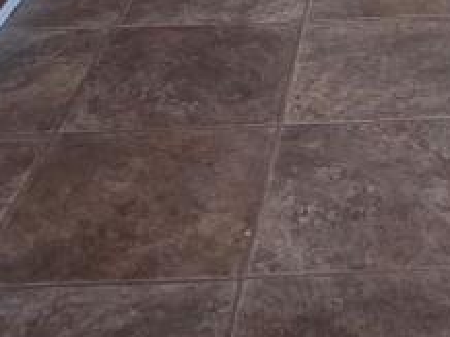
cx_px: 479
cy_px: -424
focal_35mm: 86
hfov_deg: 21.7
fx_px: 1117
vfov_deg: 13.5
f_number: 1.9
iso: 160
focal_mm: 2.2
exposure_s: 1/120
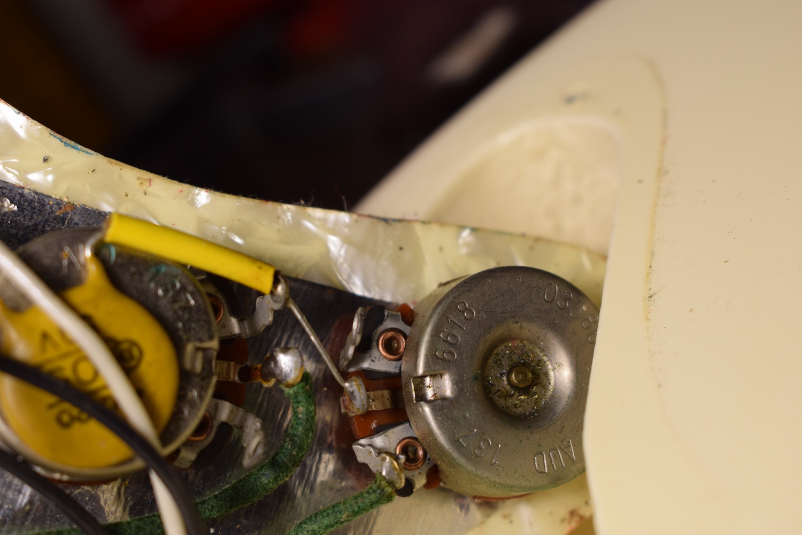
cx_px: 401
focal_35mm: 72
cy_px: 268
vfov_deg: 18.9
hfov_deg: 28.1
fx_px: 1604
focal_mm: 48
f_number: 7.1
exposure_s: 1/125
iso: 400
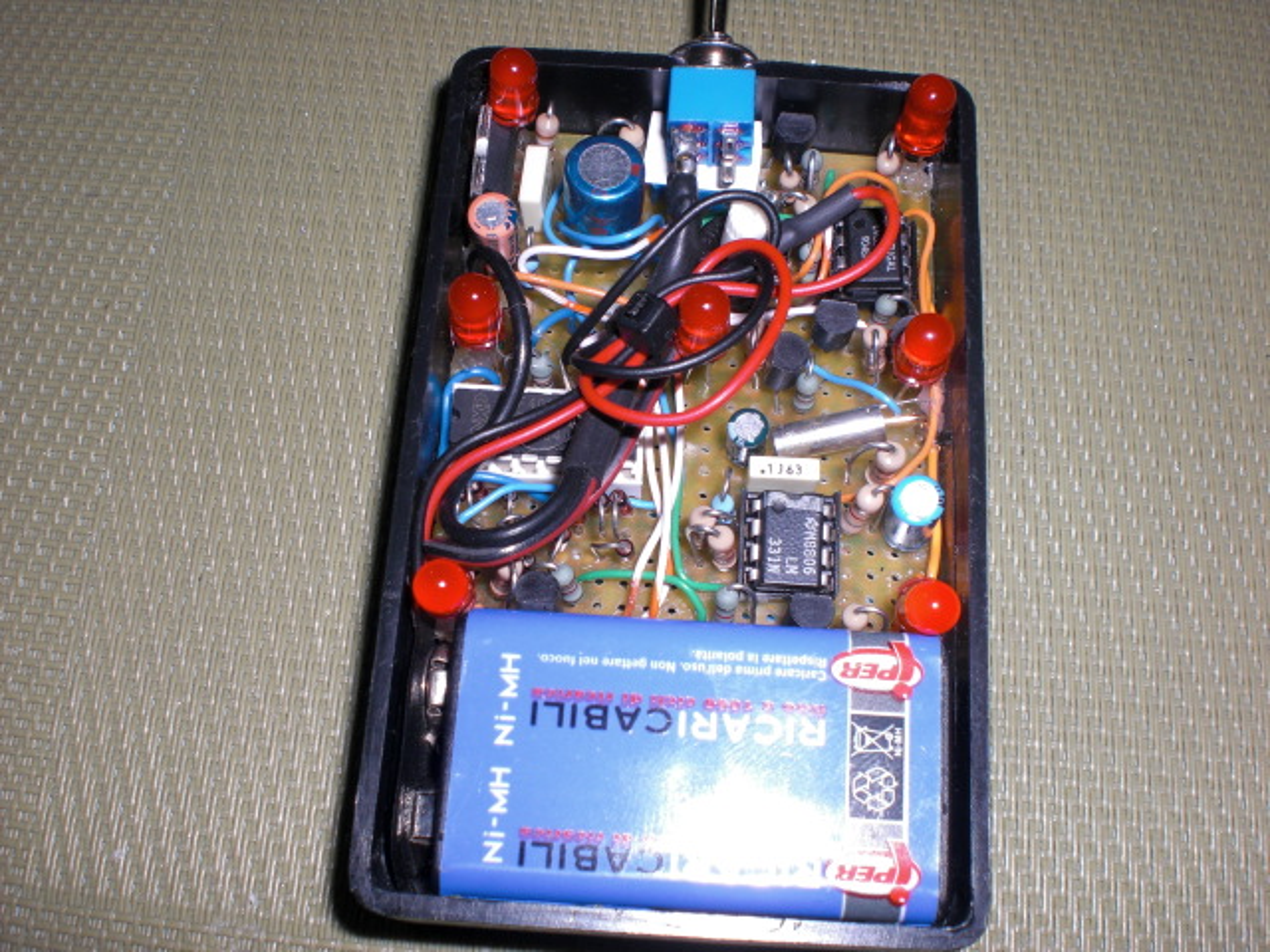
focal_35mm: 38
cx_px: 635
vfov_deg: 37.7
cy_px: 476
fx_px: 1394
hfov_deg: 49.0
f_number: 5.6
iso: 64
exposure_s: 1/60
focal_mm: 6.3
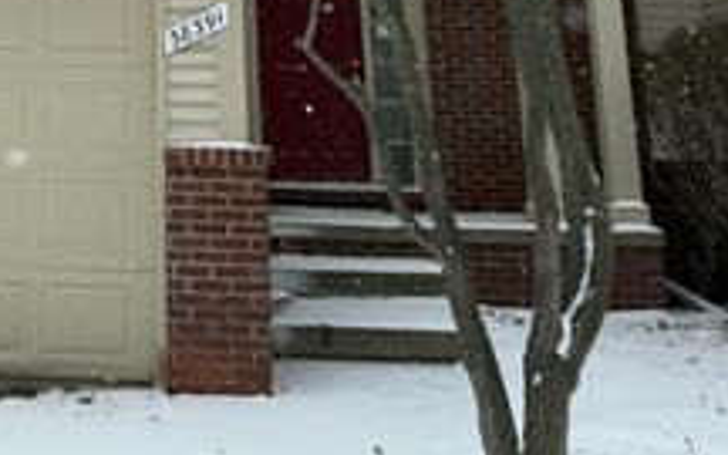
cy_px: -174
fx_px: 1171
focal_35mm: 59
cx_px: 71
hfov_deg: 32.8
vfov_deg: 19.8
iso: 80
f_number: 1.78
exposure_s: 1/1174
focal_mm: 6.76
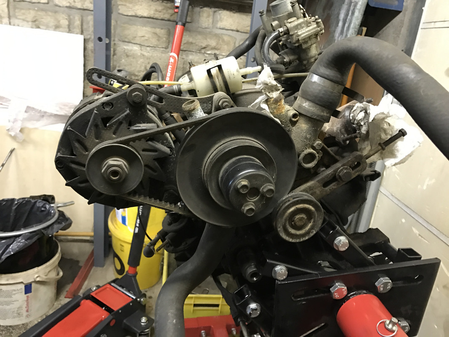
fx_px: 363
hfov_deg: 63.4
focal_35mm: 28
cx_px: 224
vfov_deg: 49.7
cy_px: 168
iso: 100
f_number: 1.8
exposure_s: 1/8
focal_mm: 3.99
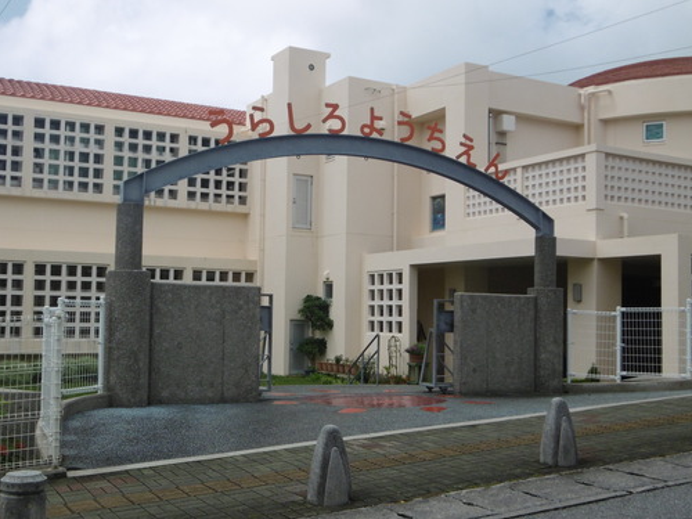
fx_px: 820
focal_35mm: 41
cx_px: 274
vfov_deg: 35.1
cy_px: 286
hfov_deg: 45.5
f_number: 8.8
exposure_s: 1/320
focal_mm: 5.8
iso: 100
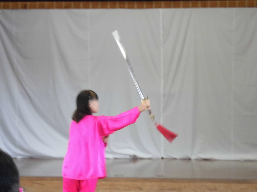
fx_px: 950
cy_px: 125
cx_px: 119
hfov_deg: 15.4
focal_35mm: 128
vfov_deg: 11.6
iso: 400
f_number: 4.7
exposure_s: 1/20
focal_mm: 16.9
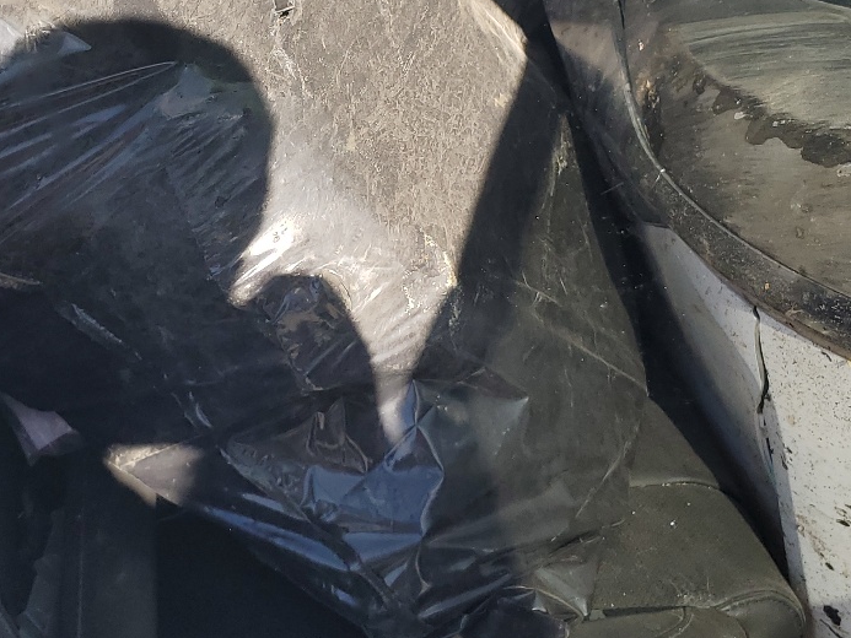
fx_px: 1475
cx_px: 322
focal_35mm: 60
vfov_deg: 23.8
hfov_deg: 32.0
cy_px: 74
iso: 50
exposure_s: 1/1000
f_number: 1.5
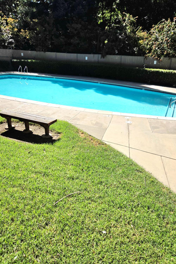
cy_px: 132
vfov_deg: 73.7
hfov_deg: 53.1
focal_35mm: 24
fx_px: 176
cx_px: 93
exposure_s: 1/10000
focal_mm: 5.4
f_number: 1.8
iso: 80
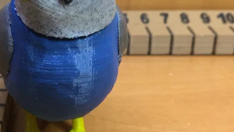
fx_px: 397
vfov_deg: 18.7
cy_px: 34
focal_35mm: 64
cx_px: 54
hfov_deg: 32.1
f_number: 2.2
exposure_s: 1/15
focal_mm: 4.15
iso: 64
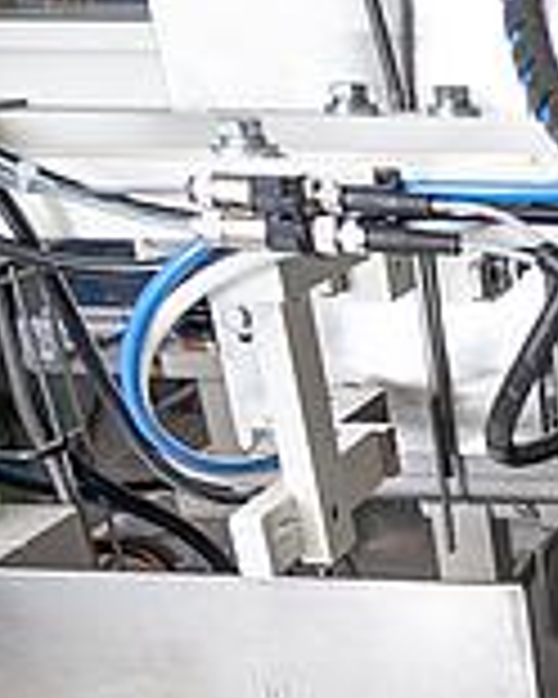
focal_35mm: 64
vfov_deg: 27.9
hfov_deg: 19.3
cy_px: 691
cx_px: 940
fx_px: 1321
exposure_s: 1/160
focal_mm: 12
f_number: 6.3
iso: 200
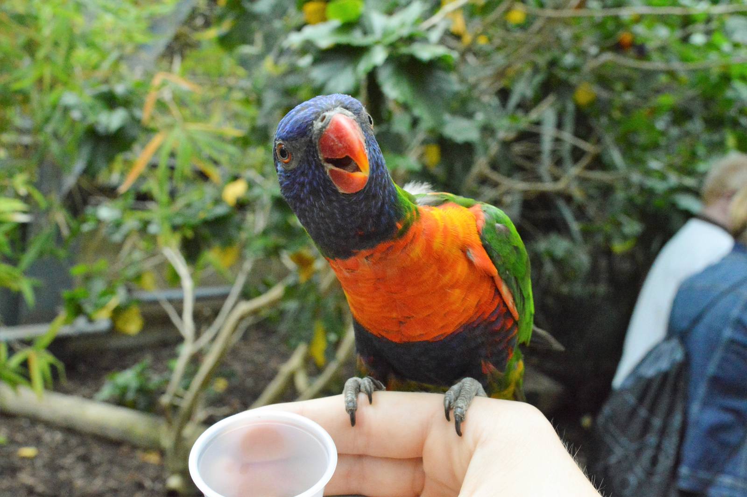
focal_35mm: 39
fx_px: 809
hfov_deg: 49.6
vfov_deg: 34.2
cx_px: 374
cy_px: 248
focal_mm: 26
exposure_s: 1/2000
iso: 6400
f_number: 10
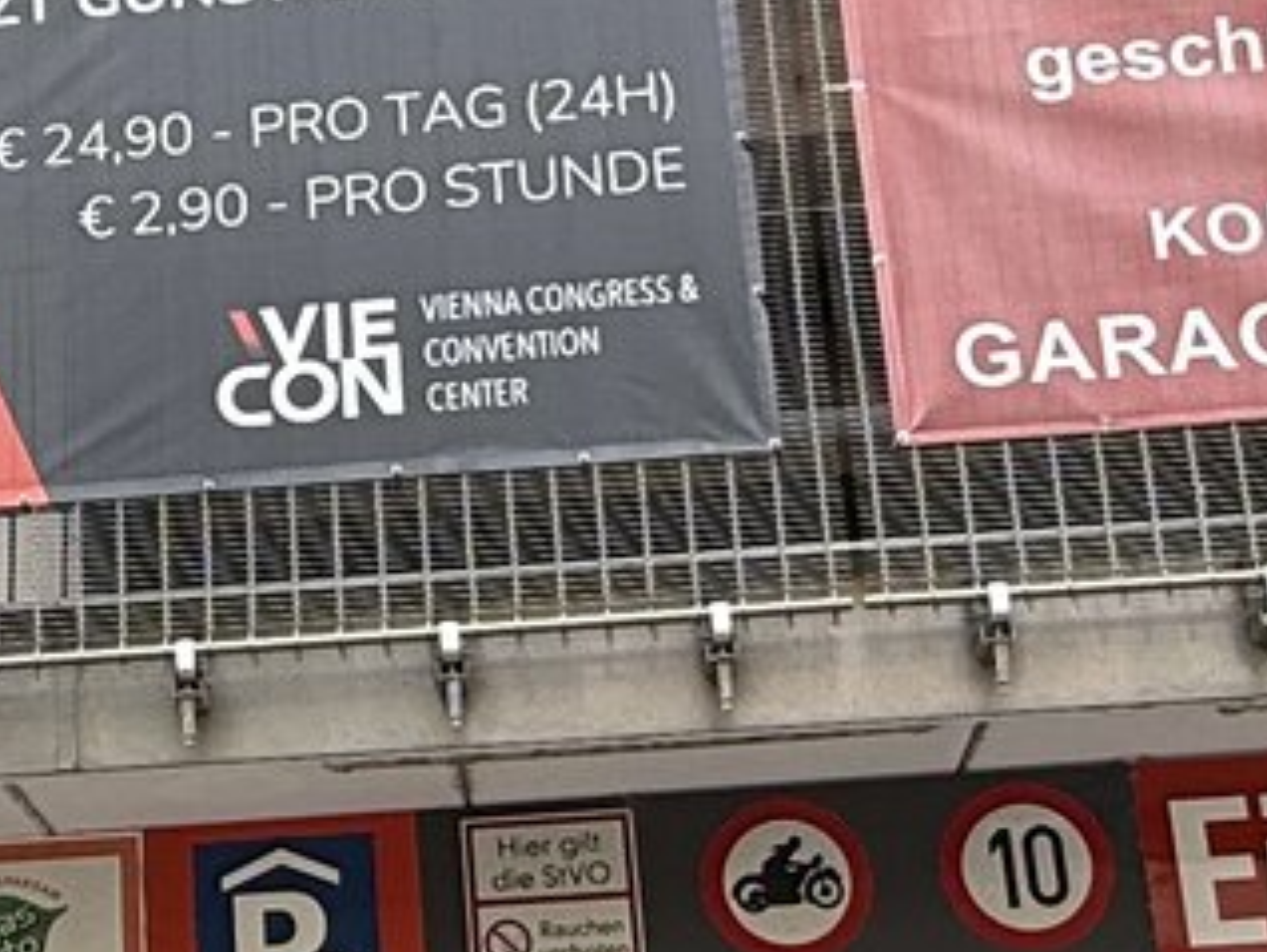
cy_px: 358
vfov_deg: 16.8
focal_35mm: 88
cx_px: 179
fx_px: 3223
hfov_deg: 21.8
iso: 40
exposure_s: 1/99
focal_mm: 2.22
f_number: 2.2
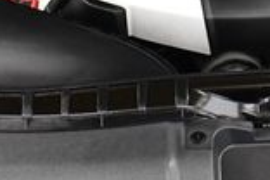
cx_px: 242
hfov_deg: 13.7
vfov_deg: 9.1
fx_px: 1110
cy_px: -68
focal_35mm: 148
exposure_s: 1/125
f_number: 3.5
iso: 1800
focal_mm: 18
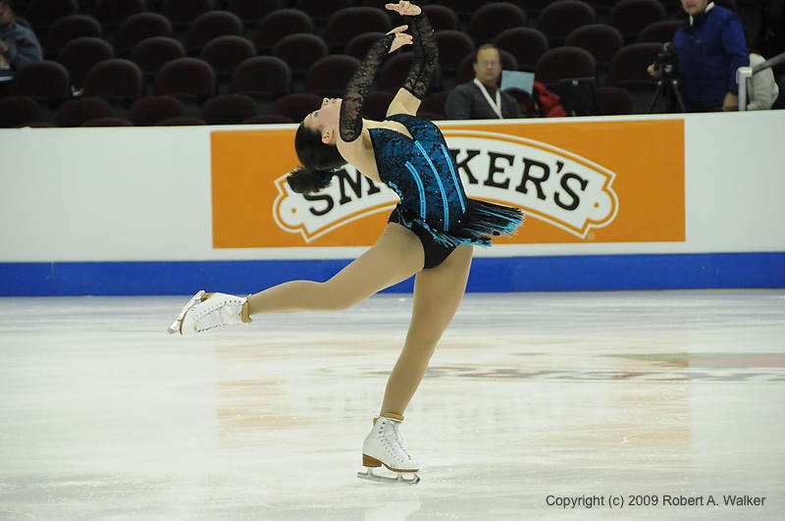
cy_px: 260
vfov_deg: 6.8
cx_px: 392
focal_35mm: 202
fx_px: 4409
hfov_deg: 10.2
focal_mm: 135
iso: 3200
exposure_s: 1/800
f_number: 5.6
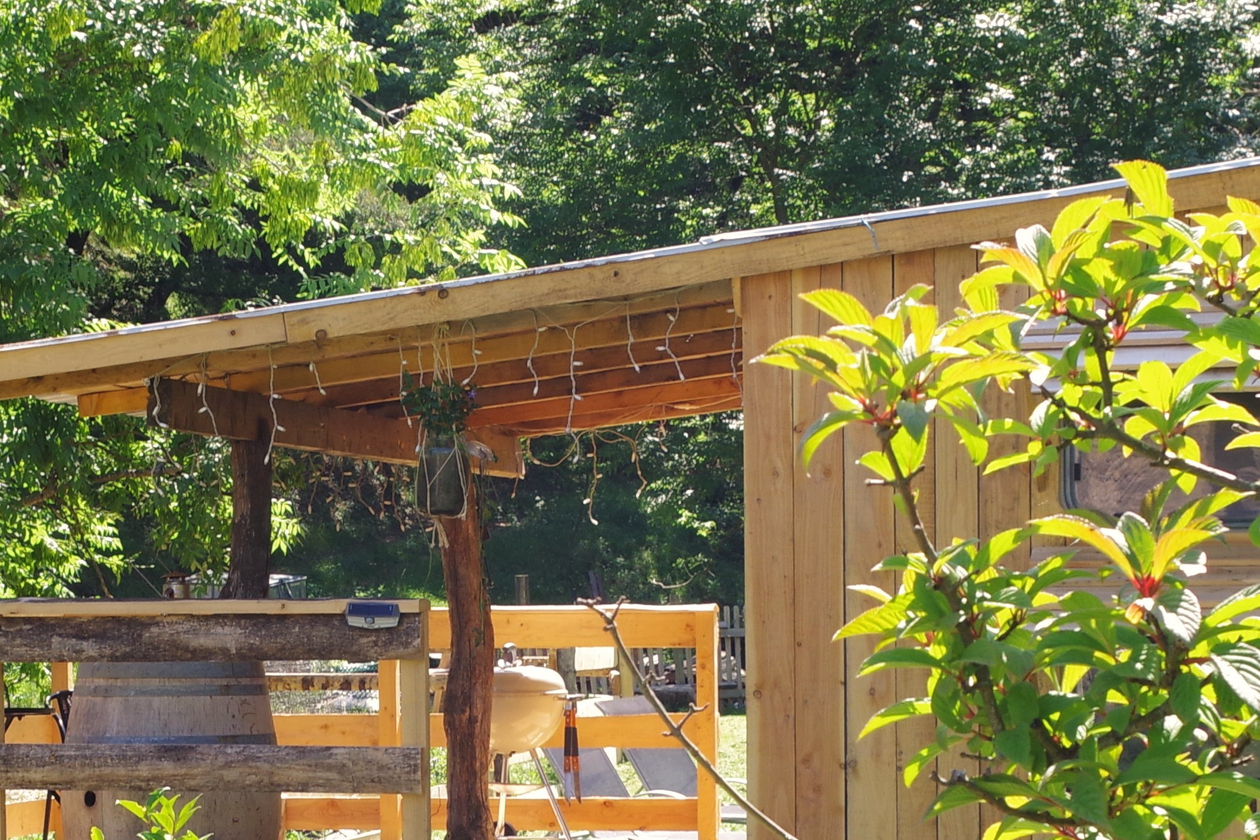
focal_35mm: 115
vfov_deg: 11.9
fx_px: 4024
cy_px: 713
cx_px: 300
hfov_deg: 17.7
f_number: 11
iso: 200
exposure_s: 1/60
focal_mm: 30
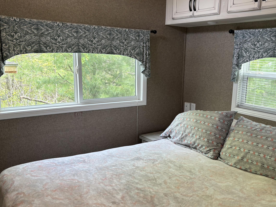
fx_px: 271
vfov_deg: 41.8
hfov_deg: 53.8
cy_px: 112
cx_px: 153
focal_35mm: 34
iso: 80
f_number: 1.6
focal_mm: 5.96
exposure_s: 1/120
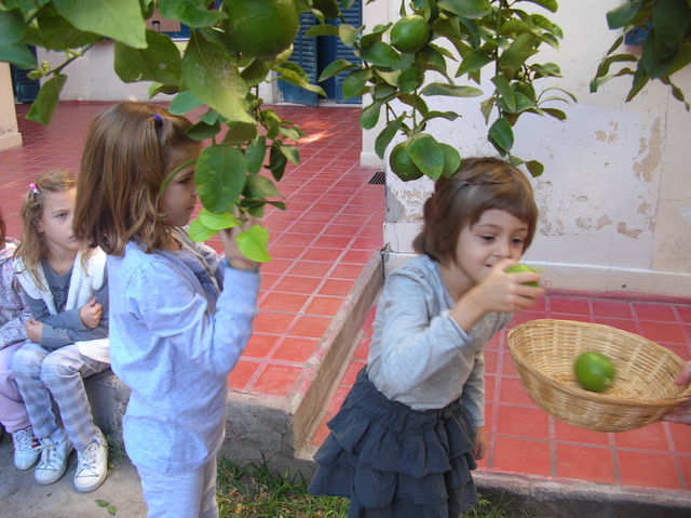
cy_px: 259
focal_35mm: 35
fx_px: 698
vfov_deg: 40.6
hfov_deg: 52.7
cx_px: 346
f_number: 2.8
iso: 50
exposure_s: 1/39.2
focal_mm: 5.8
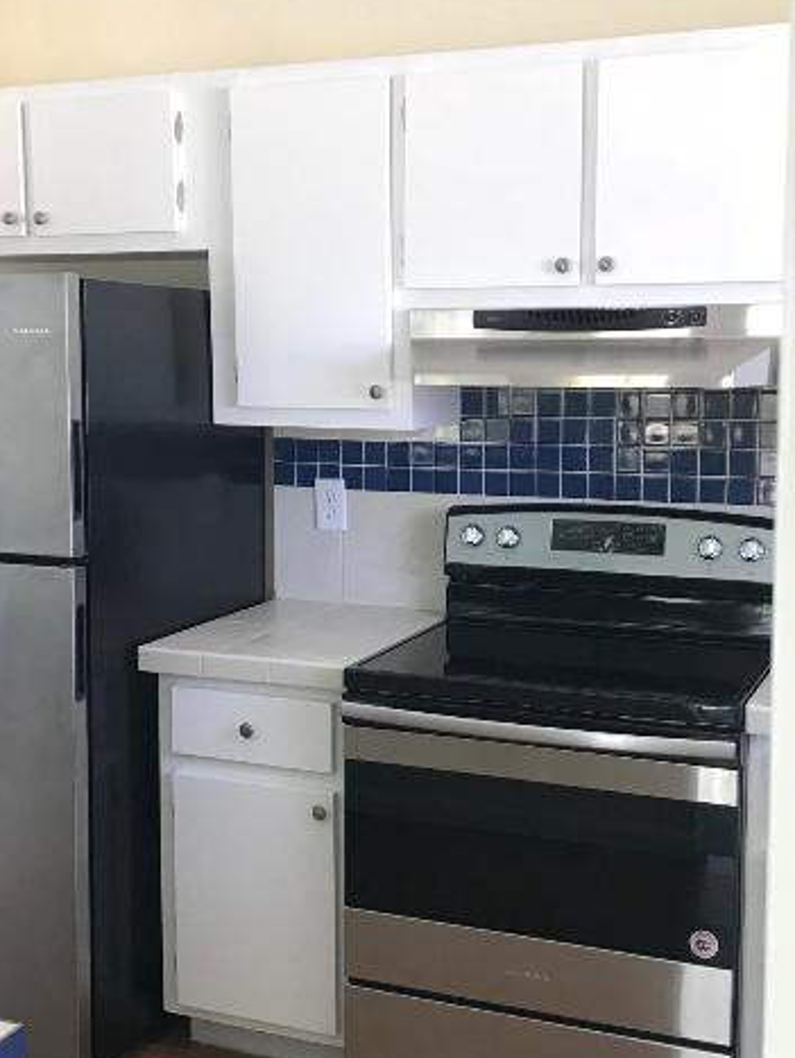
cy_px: 546
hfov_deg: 31.6
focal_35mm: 46
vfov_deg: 41.2
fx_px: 1407
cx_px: 396
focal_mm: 3.99
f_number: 1.8
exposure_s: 1/30
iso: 32
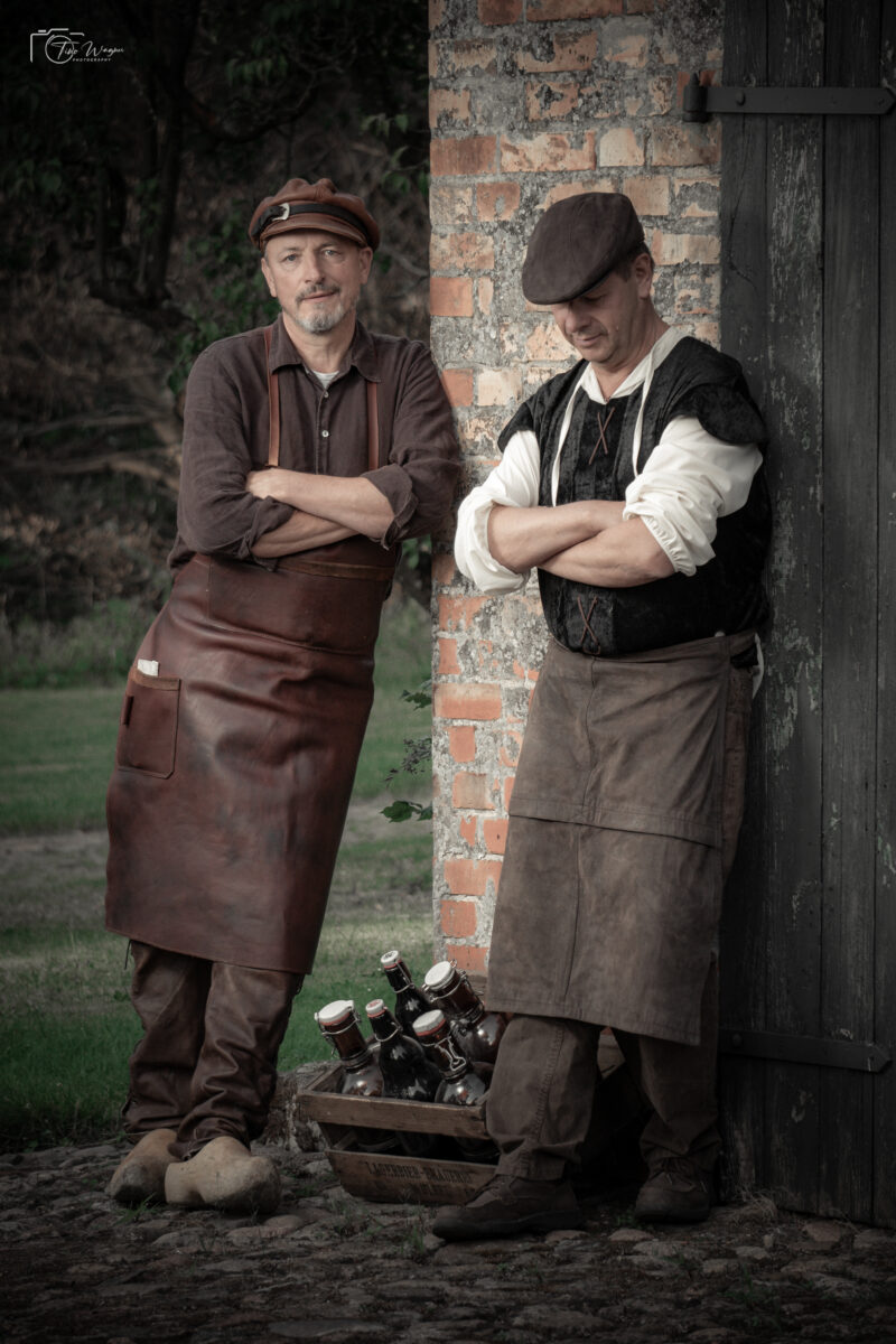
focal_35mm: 183
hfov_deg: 7.5
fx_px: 6831
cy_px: 672
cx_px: 448
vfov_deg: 11.2
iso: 400
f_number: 5.6
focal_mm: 122
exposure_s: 1/250
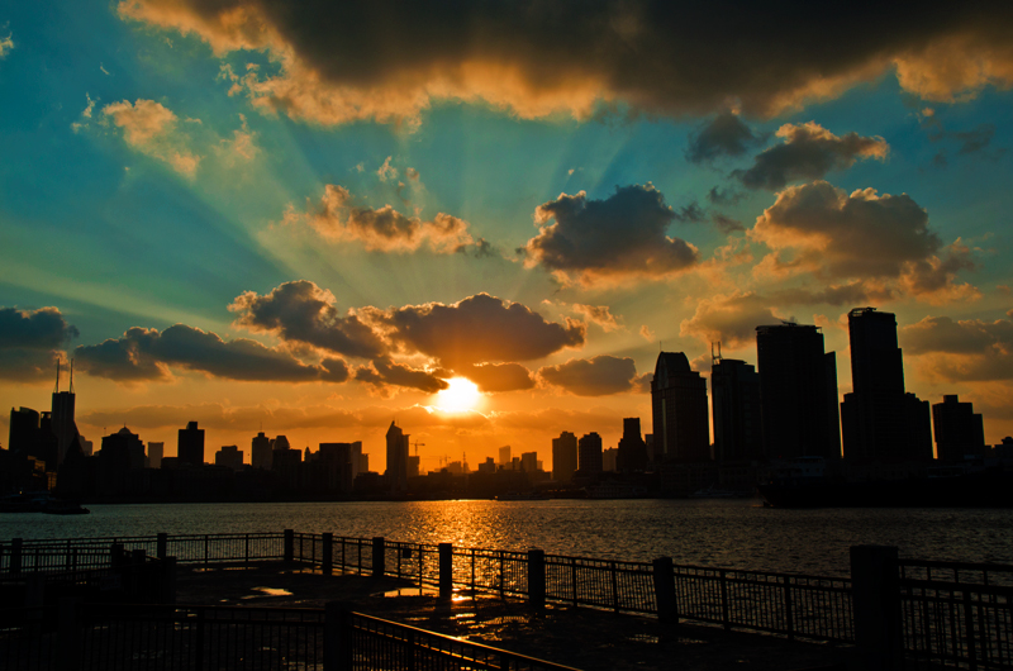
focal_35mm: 36
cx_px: 506
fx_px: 1011
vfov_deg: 36.7
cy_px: 336
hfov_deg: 53.2
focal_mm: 24
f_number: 8
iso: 100
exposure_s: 1/800
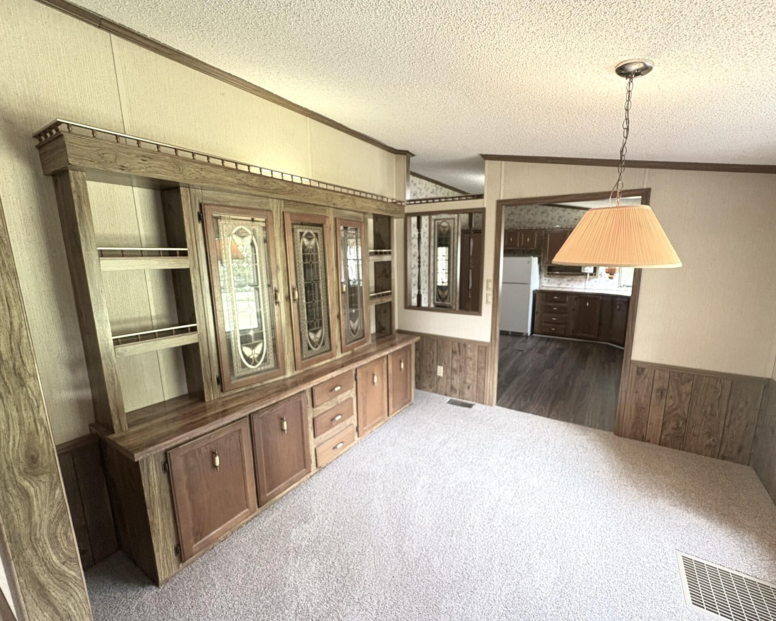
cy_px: 317
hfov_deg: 96.6
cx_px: 415
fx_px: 345
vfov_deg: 84.0
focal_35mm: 15
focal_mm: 2.22
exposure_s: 1/60
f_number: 2.2
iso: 320
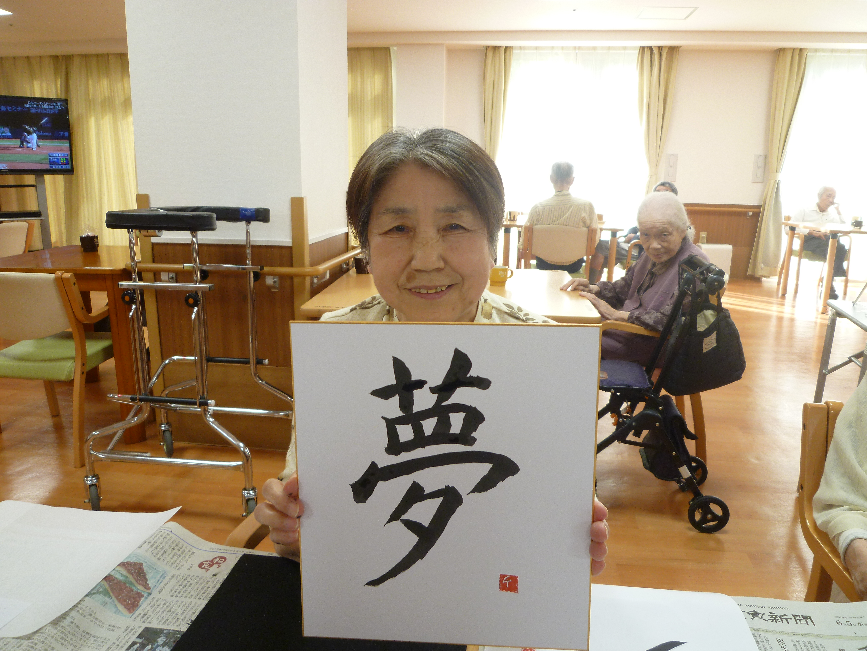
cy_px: 326
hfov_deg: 69.4
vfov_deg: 54.9
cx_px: 434
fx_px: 626
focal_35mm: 25
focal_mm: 4.5
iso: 100
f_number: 2.8
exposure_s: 1/30
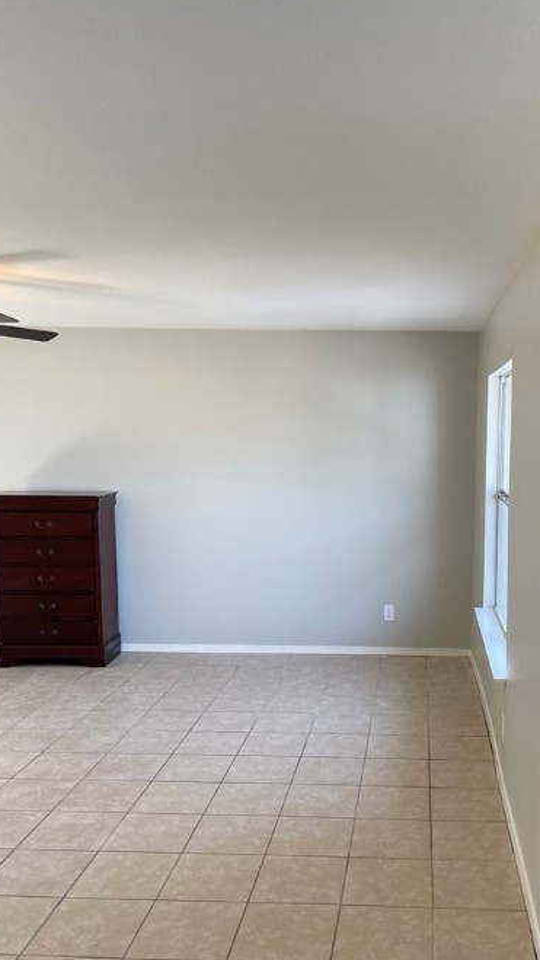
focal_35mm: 33
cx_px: 400
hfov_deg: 34.9
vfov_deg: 59.3
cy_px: 542
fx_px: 839
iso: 80
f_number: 1.6
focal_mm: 4.2
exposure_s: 1/120
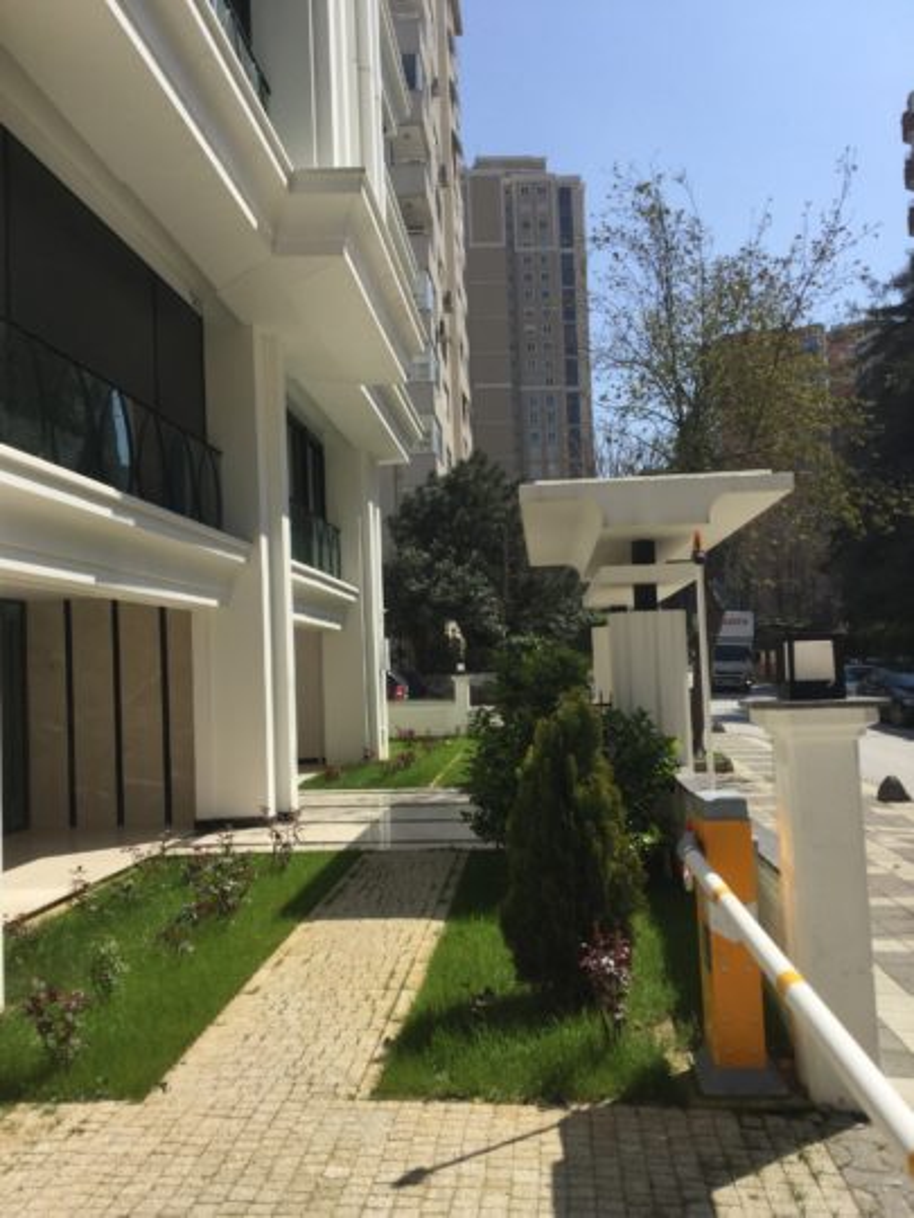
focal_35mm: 31
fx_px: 1091
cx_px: 457
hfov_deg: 45.4
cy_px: 609
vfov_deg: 58.4
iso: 25
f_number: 2.4
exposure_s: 1/1664
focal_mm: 3.3
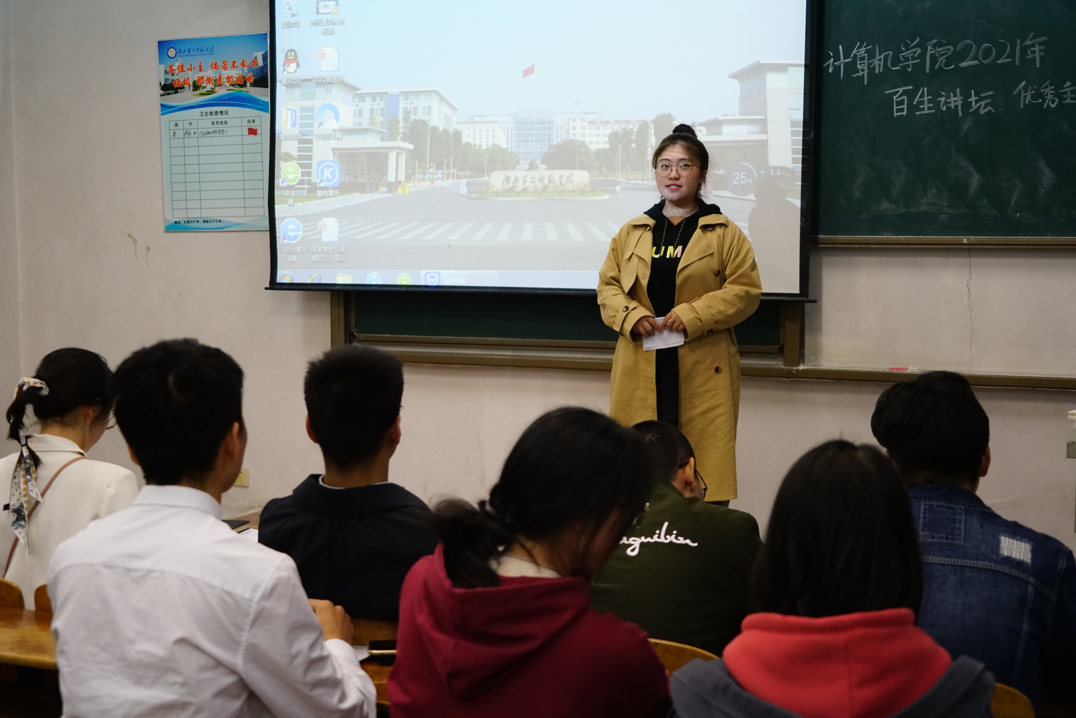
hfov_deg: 41.1
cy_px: 359
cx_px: 538
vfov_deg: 28.1
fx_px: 1435
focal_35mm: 48
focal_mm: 48
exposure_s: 1/200
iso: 6400
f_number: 4.5
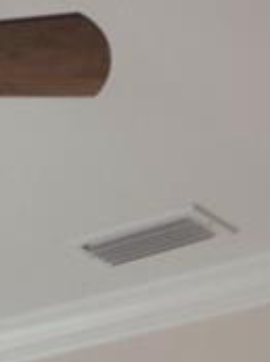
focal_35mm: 160
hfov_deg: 8.8
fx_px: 1670
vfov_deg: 9.6
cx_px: -232
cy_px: 1086
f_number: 1.8
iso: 155
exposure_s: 1/120
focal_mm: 5.56
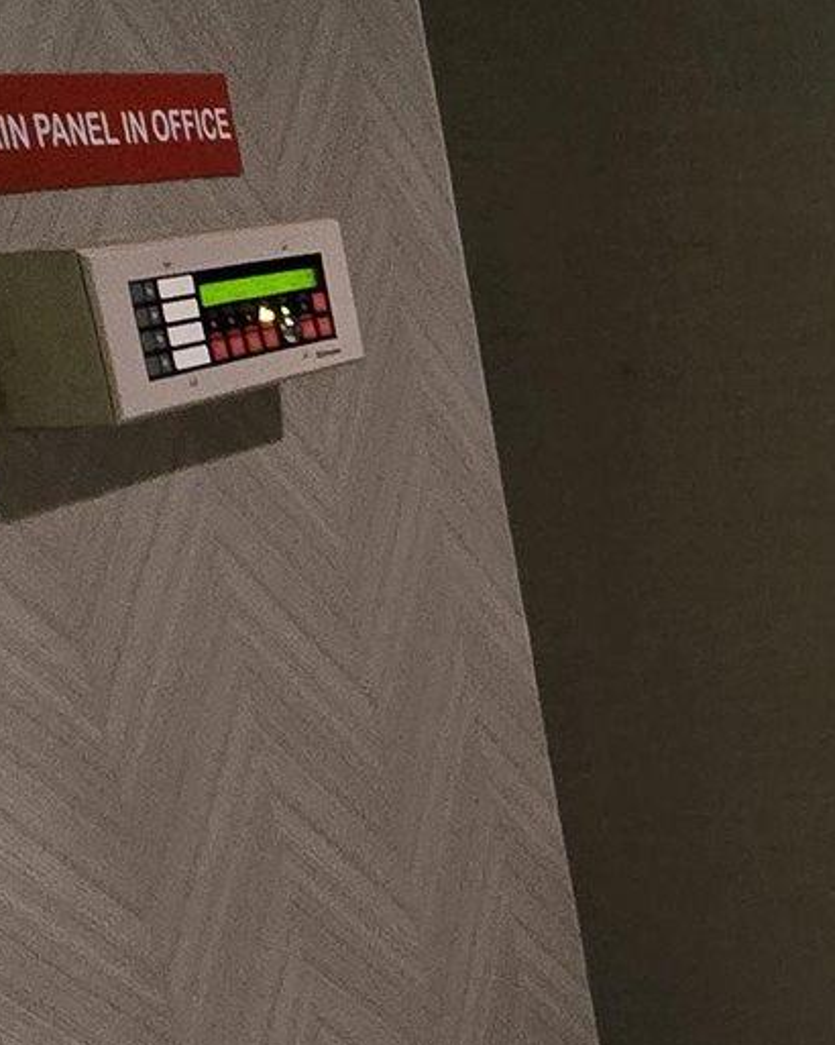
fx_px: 1762
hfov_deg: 20.3
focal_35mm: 57
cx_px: 1442
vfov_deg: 33.0
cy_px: 601
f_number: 2.2
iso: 1250
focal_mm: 2.2
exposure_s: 1/60
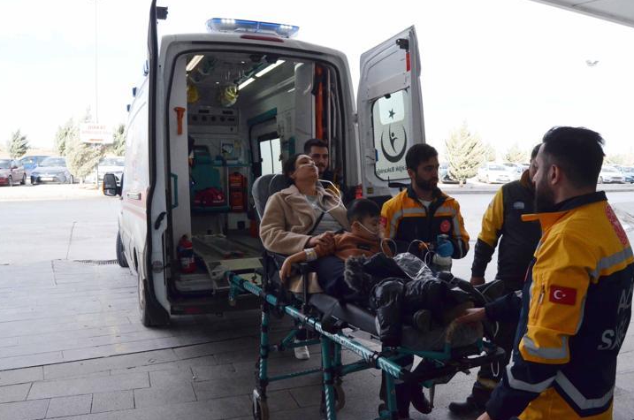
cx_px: 334
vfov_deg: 44.8
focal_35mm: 29
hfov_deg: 63.7
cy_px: 209
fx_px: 510
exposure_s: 1/640
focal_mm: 18
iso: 1600
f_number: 13
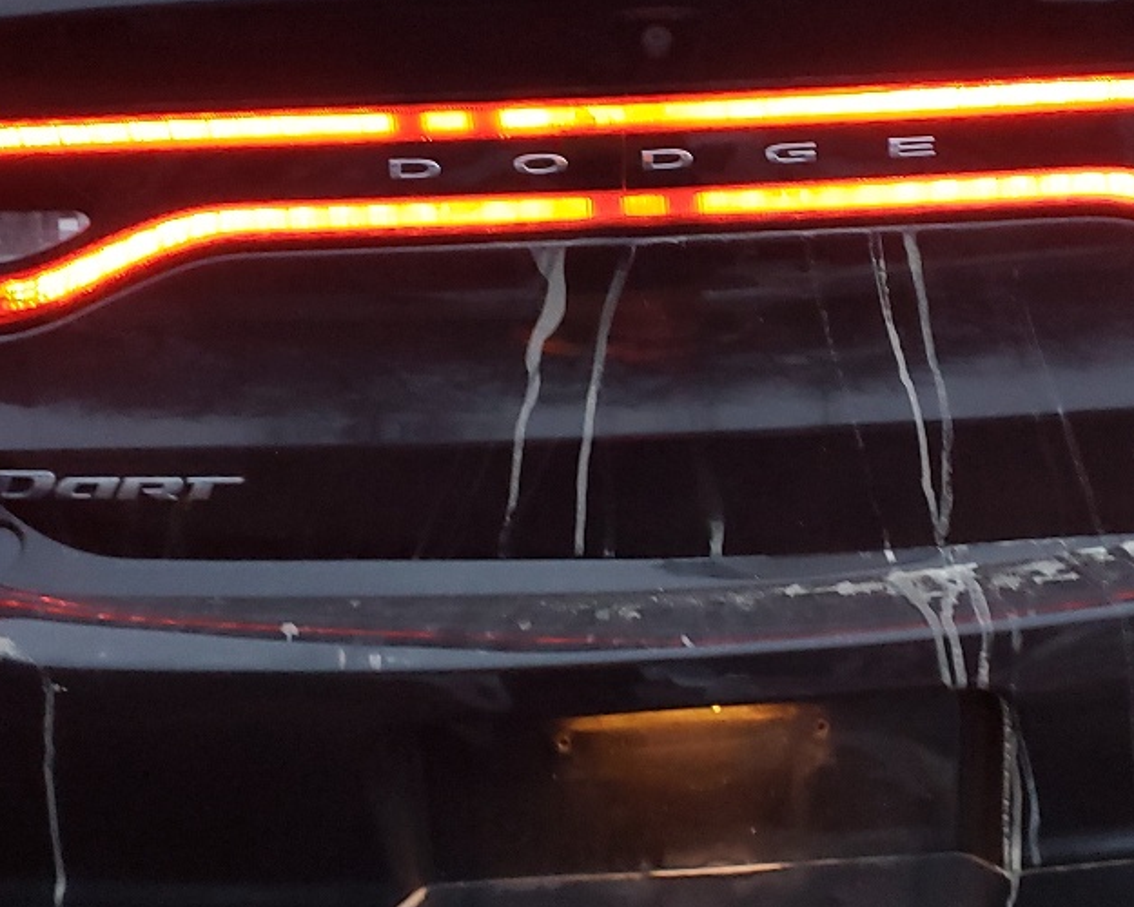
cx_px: 666
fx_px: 2182
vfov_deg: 23.5
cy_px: 381
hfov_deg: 29.1
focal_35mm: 65
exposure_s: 1/30
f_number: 1.5
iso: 301
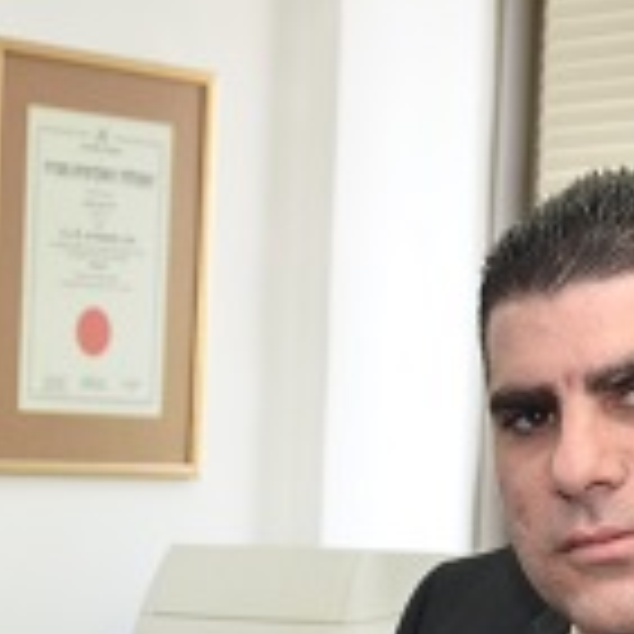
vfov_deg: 11.9
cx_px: 108
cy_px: 722
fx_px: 2984
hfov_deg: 12.1
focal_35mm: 144
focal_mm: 32
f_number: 4.2
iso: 640
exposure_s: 1/100
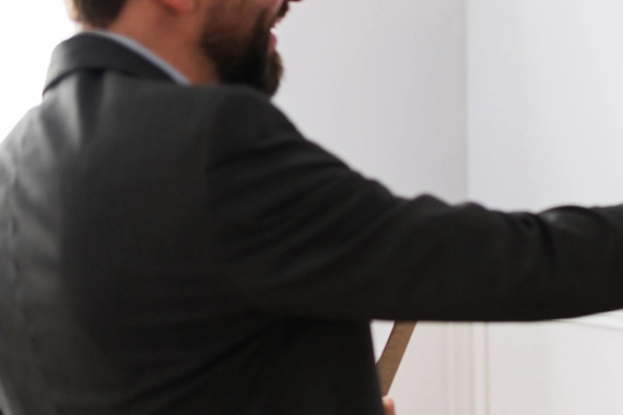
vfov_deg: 17.7
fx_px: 1332
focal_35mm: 77
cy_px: 234
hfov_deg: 25.3
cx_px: 596
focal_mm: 35
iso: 250
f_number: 1.6
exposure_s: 1/125
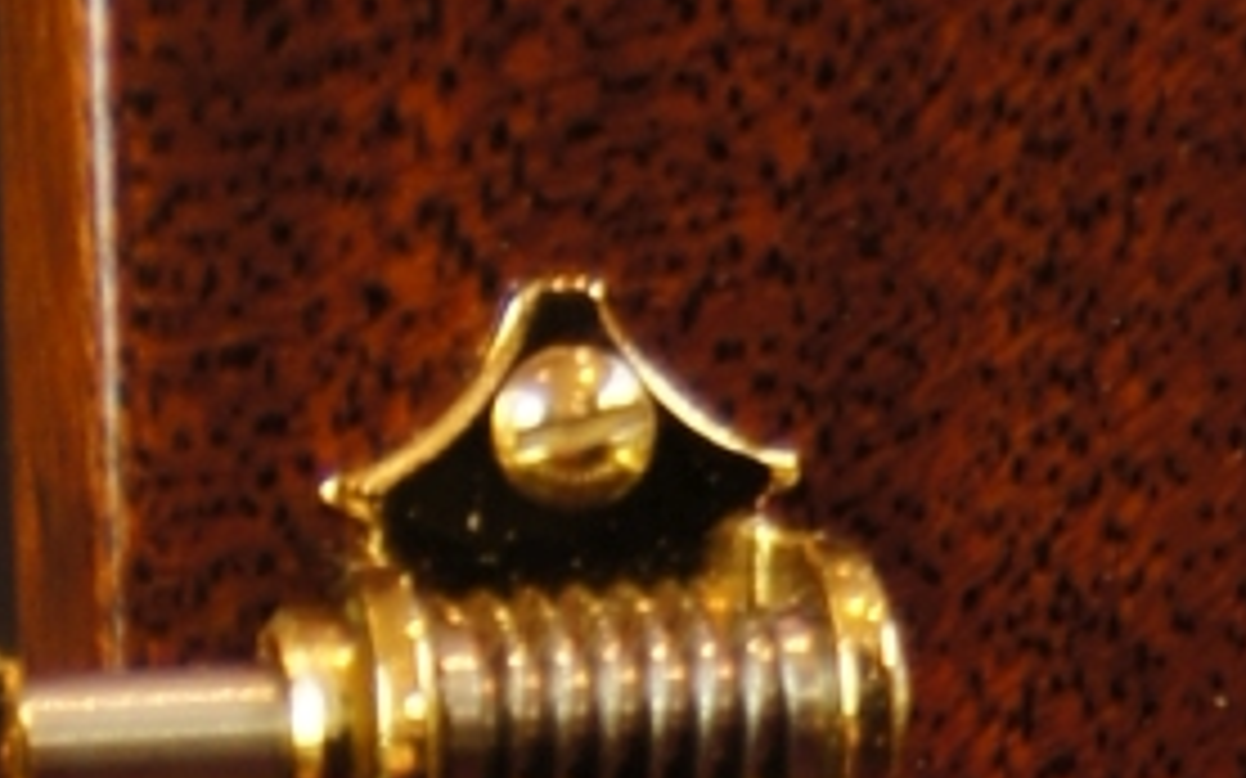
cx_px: 1399
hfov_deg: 4.5
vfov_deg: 2.7
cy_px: 3652
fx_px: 15733
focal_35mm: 463
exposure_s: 1/5
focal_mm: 35
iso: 100
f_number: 5
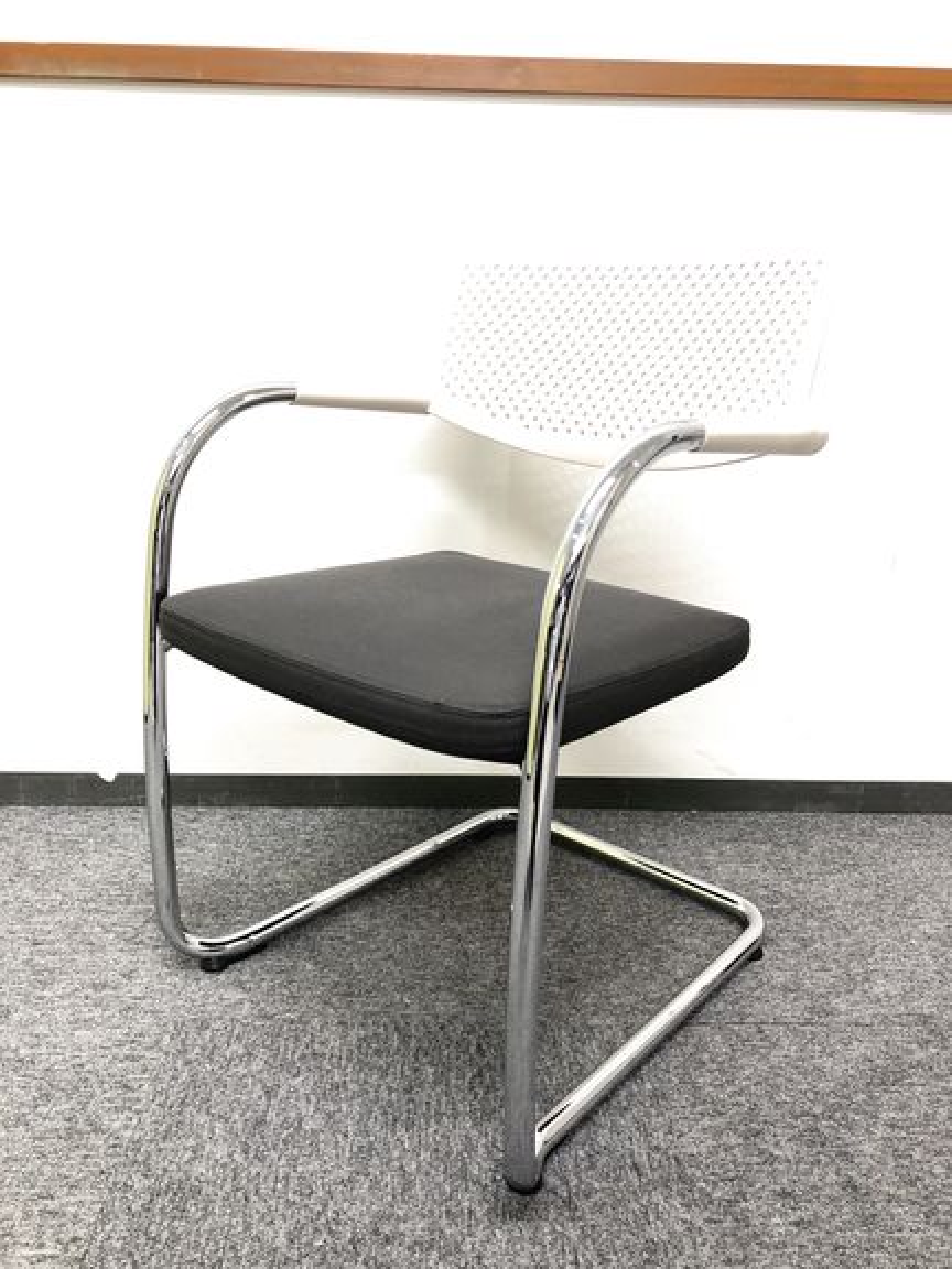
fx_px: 1027
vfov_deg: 63.4
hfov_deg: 49.7
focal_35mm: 28
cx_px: 476
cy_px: 634
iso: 40
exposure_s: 1/20
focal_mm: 3.99
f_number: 1.8
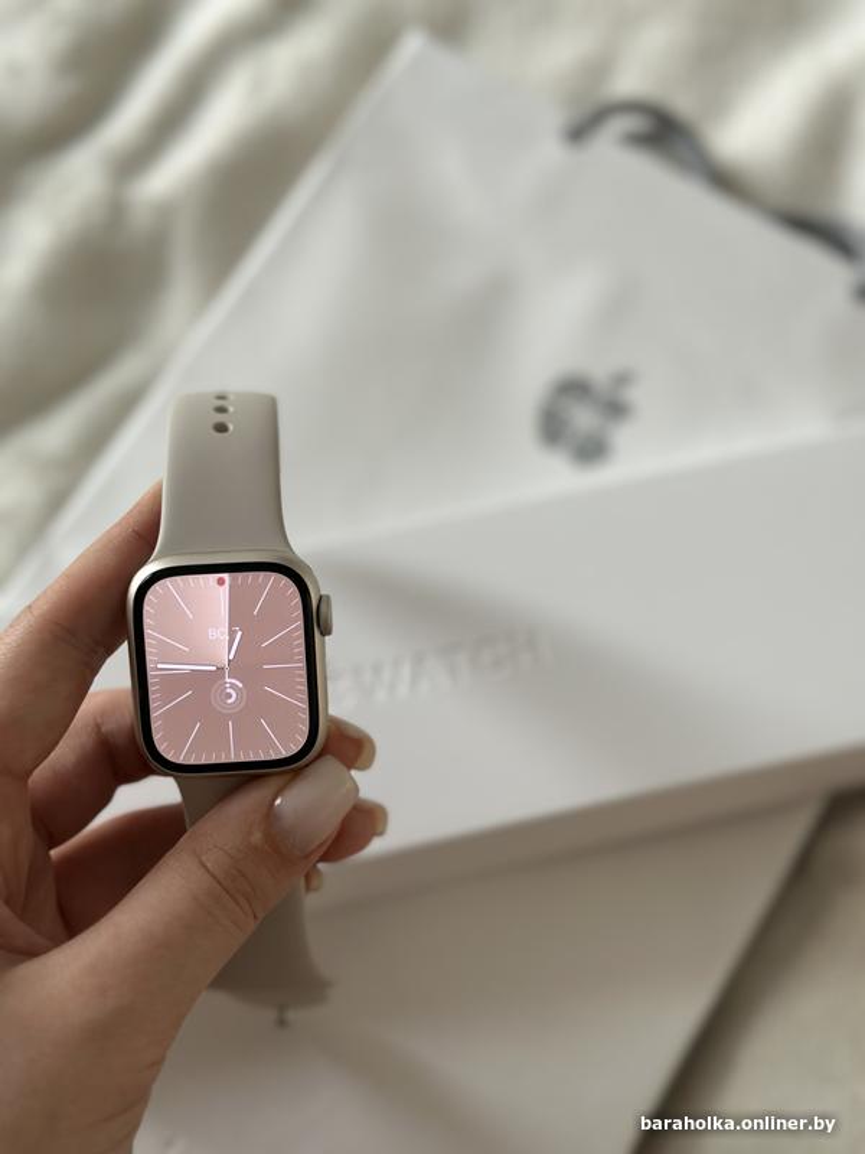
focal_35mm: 48
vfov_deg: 39.7
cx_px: 432
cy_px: 577
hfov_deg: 30.3
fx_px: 1599
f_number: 1.78
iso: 100
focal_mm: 6.86
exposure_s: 1/121
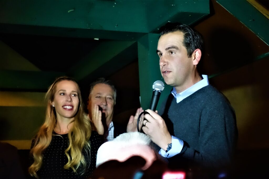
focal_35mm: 70
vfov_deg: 19.5
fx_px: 523
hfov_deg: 28.8
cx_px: 134
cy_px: 90
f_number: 2.8
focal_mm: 25.7
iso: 6400
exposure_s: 1/100
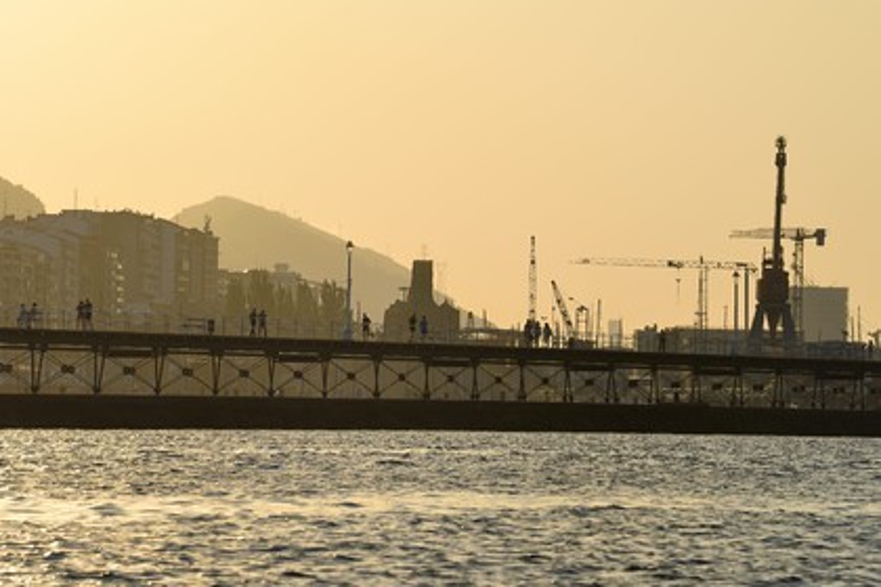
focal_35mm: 200
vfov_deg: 6.9
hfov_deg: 10.3
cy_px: 294
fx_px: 4894
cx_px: 440
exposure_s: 1/500
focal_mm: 200
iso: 200
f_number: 11
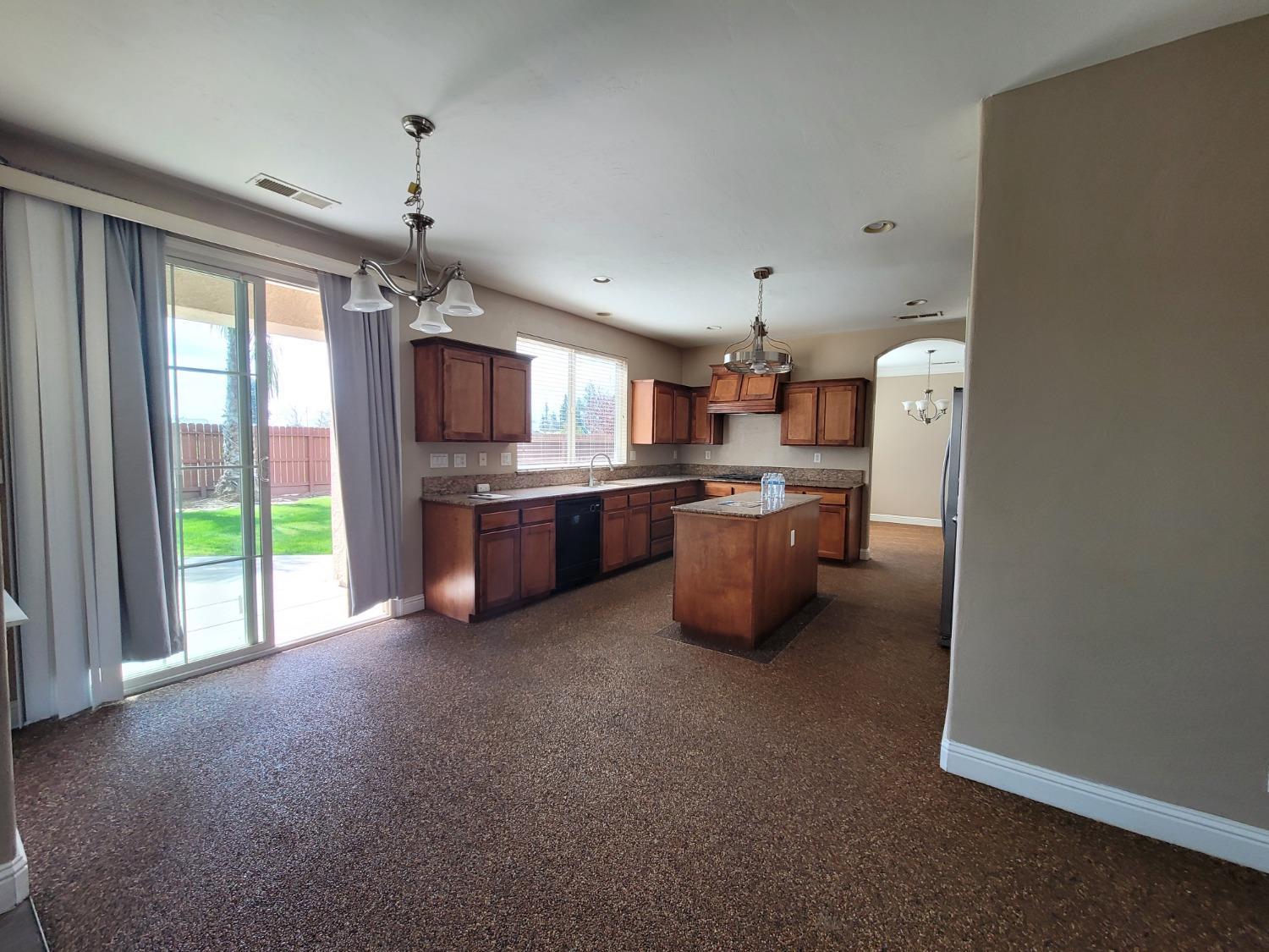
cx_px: 634
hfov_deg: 106.2
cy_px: 476
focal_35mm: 13
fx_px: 477
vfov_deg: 89.9
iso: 100
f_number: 2.2
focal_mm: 2.2
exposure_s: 1/120
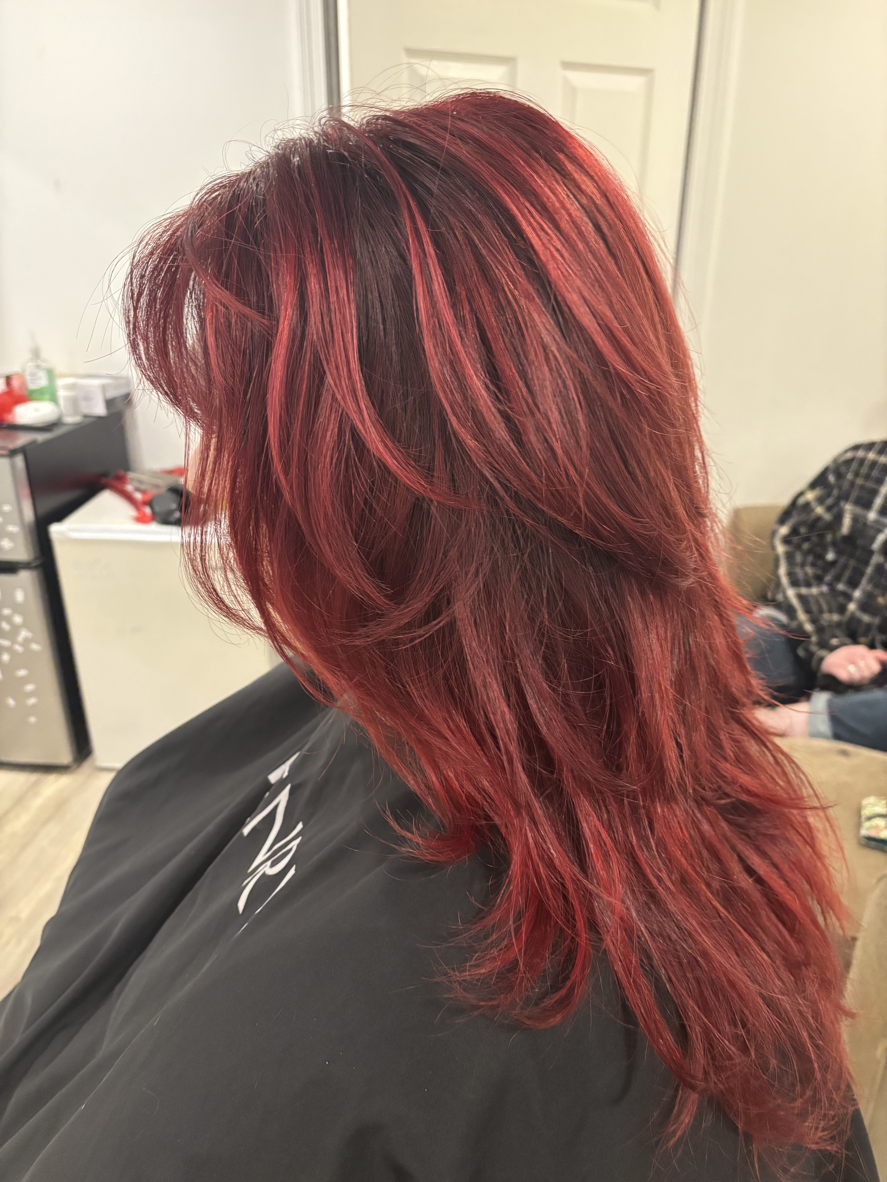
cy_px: 591
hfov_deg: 53.1
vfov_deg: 67.3
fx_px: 888
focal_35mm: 26
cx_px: 444
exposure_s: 1/40
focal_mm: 5.96
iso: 400
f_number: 1.6
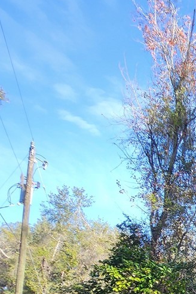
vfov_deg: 36.3
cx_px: 378
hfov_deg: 19.6
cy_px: 338
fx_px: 359
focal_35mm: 44
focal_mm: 1.7
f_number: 2.2
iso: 32
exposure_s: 1/178
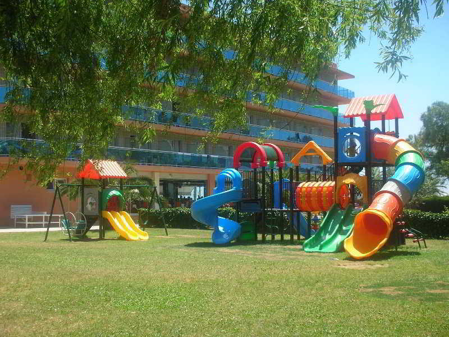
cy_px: 168
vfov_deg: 31.5
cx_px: 224
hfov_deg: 41.2
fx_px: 597
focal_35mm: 46
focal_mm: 7.7
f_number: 3.5
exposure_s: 1/334
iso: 50
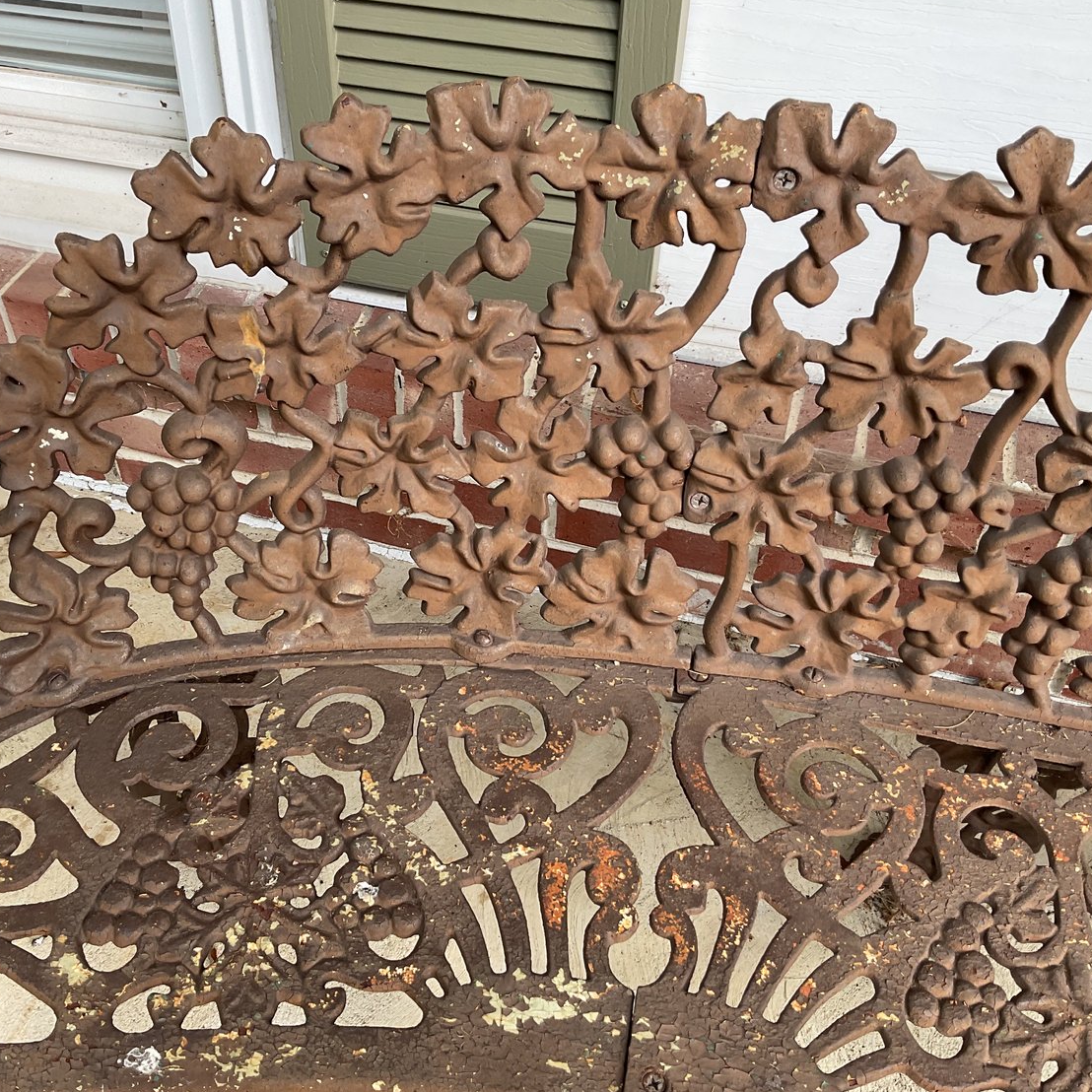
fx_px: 1249
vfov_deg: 47.2
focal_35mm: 35
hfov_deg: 47.1
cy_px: 549
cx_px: 478
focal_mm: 3
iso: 25
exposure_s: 1/120
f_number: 1.8
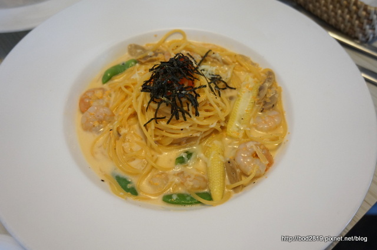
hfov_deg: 59.6
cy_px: 125
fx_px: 329
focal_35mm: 32
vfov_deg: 41.6
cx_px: 188
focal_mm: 21
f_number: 4
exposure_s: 1/60
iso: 640
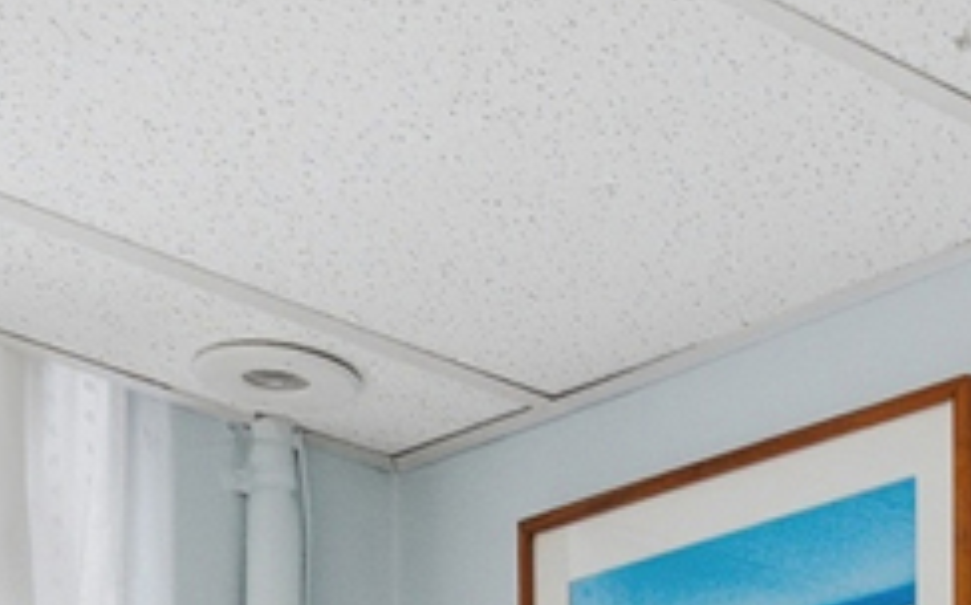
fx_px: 3226
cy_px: 1831
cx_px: 1309
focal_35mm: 122
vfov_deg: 8.8
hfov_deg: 16.1
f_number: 7.1
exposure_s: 1/500
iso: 640
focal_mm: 18
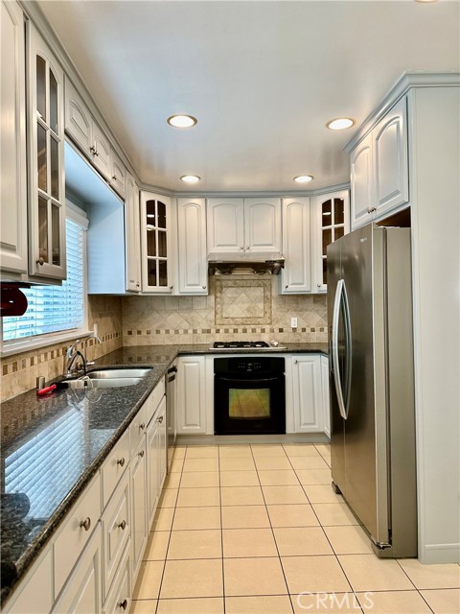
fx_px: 425
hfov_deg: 56.8
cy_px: 307
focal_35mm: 24
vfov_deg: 71.6
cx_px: 230
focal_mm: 6.86
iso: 160
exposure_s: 1/120
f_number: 1.78
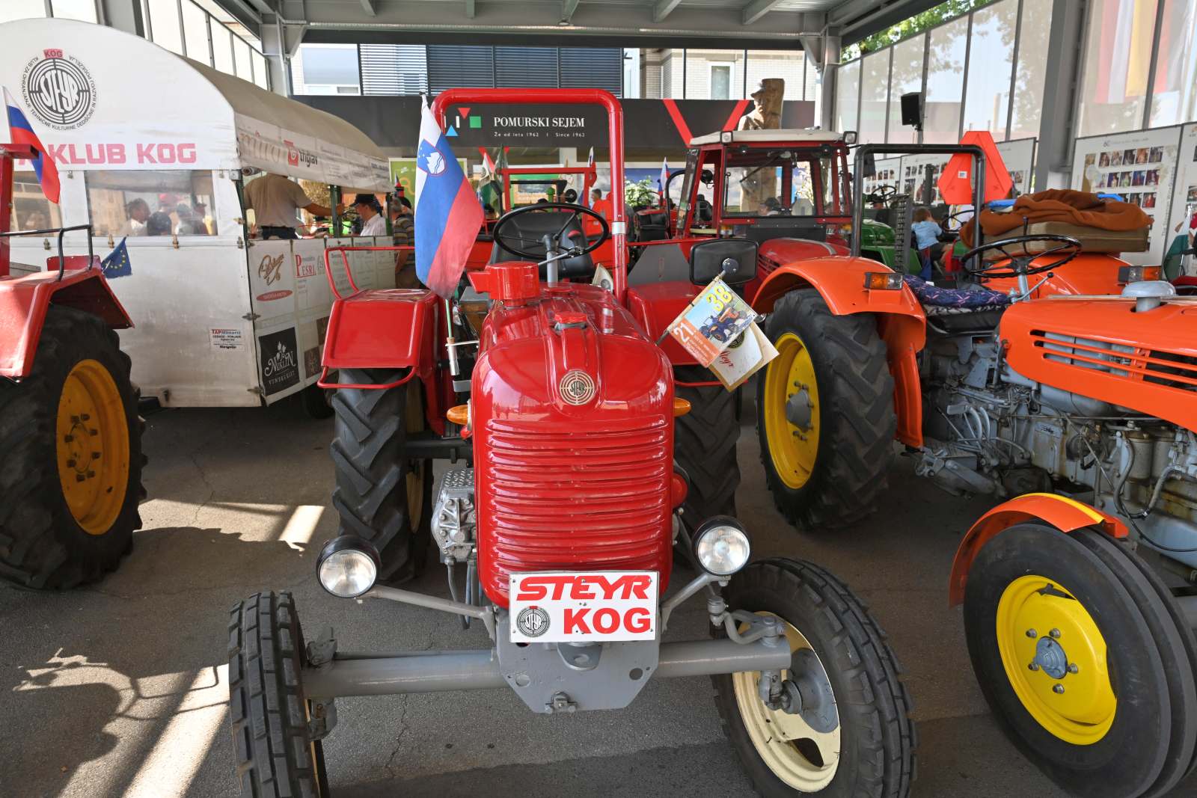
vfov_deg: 53.1
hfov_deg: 73.7
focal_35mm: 24
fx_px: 798
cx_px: 598
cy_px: 399
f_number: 7.1
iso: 500
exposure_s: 1/200
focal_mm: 24
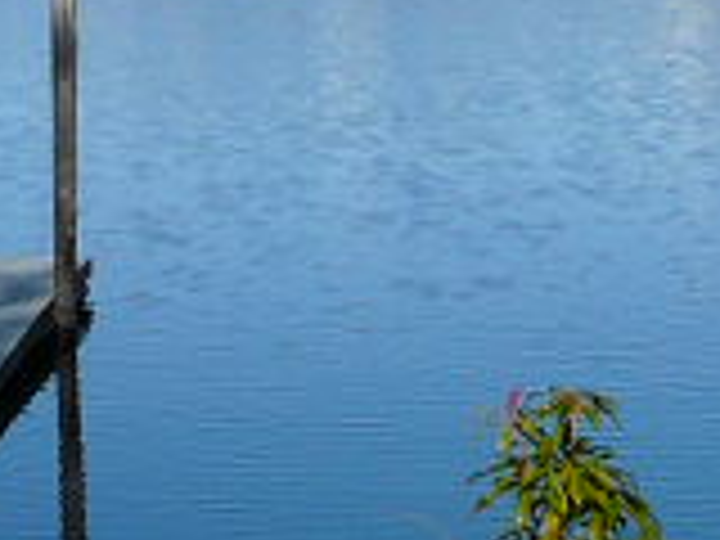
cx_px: 90
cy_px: -63
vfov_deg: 8.2
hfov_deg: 10.9
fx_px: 3744
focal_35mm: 180
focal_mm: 4.6
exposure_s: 1/400
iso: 100
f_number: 6.3
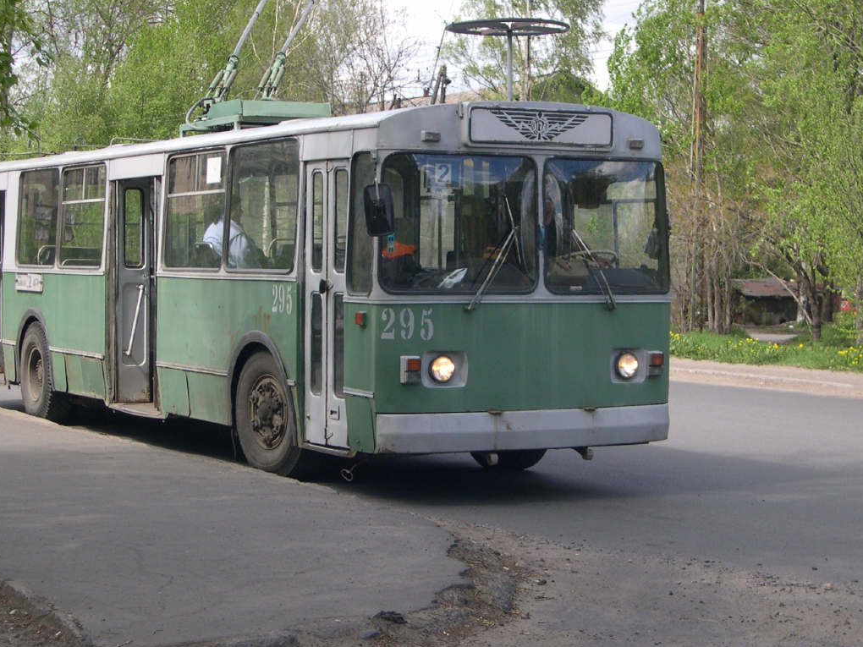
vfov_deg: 18.7
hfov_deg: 24.7
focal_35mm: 79
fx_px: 1970
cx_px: 388
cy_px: 296
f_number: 3.5
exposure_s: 1/325
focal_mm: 13.2
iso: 100
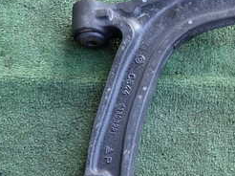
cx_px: 215
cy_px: 118
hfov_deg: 30.2
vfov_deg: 23.9
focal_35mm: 61
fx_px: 414
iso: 125
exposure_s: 1/125
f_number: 2
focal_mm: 4.5
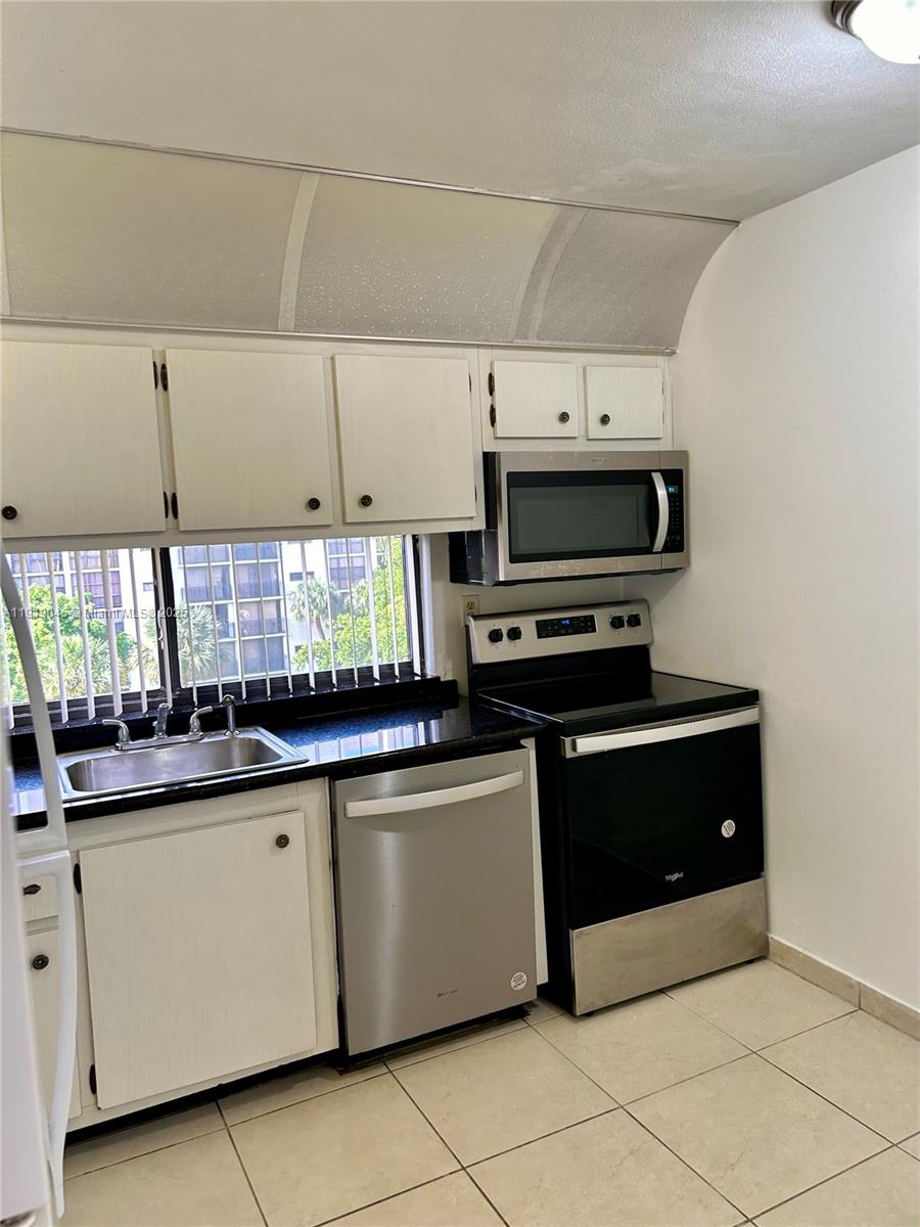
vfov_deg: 67.3
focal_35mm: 26
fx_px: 921
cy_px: 614
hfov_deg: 53.1
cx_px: 460
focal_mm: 5.7
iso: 80
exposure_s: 1/120
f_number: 1.5
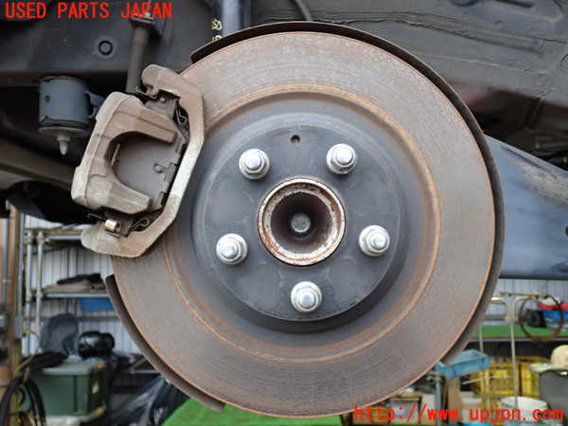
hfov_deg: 51.4
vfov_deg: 39.7
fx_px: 591
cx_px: 284
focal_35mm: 36
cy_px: 213
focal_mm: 6.37
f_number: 2.5
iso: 400
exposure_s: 1/40
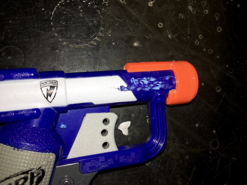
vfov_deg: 48.2
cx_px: 124
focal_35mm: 29
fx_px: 207
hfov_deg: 61.7
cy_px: 92
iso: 25
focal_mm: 4.15
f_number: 2.2
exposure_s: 1/308
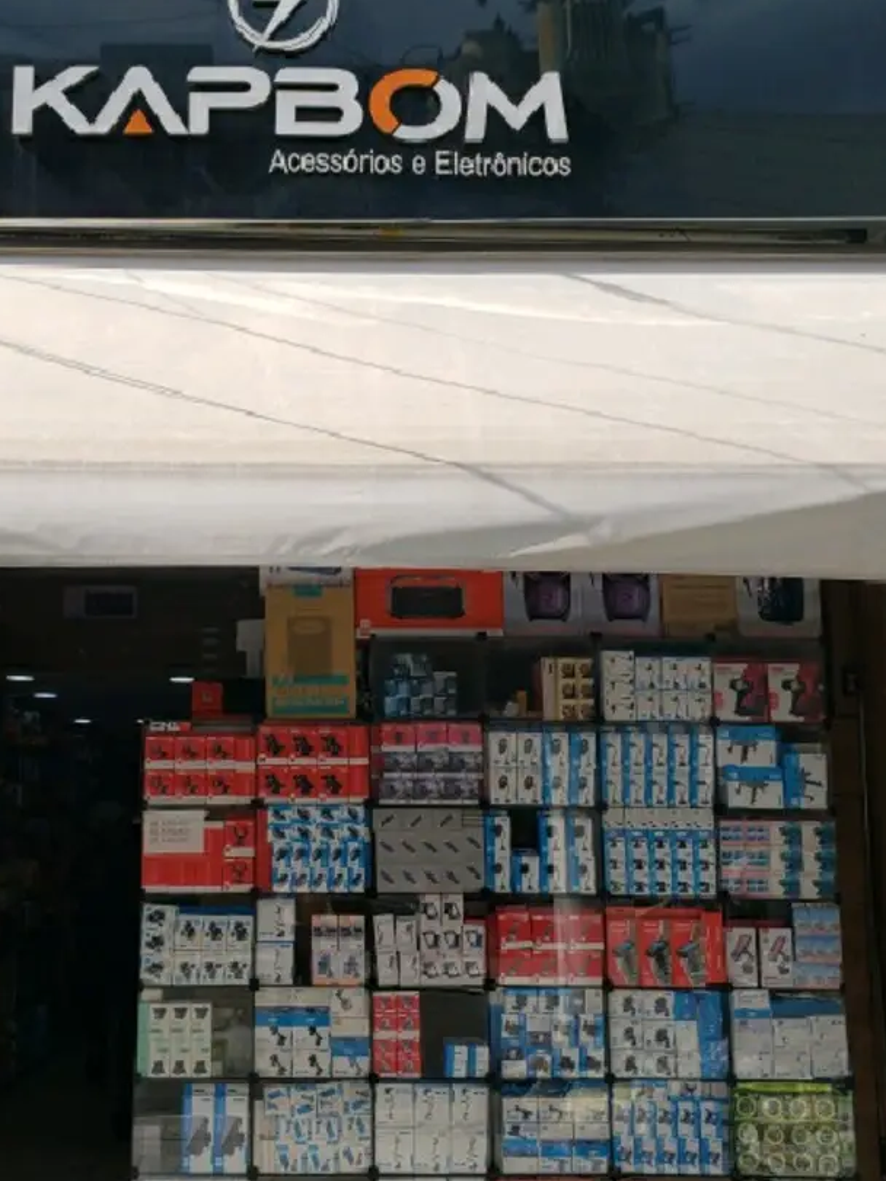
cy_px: 613
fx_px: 1263
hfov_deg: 38.2
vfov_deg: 50.1
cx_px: 293
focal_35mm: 37
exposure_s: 1/1667
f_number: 2.4
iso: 50
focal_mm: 4.3
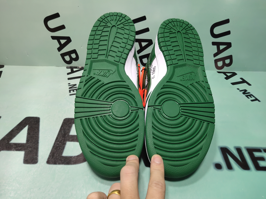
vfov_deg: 46.8
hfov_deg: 60.0
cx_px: 133
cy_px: 100
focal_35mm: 30
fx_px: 231
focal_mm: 4.35
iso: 113
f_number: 1.79
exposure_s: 1/100
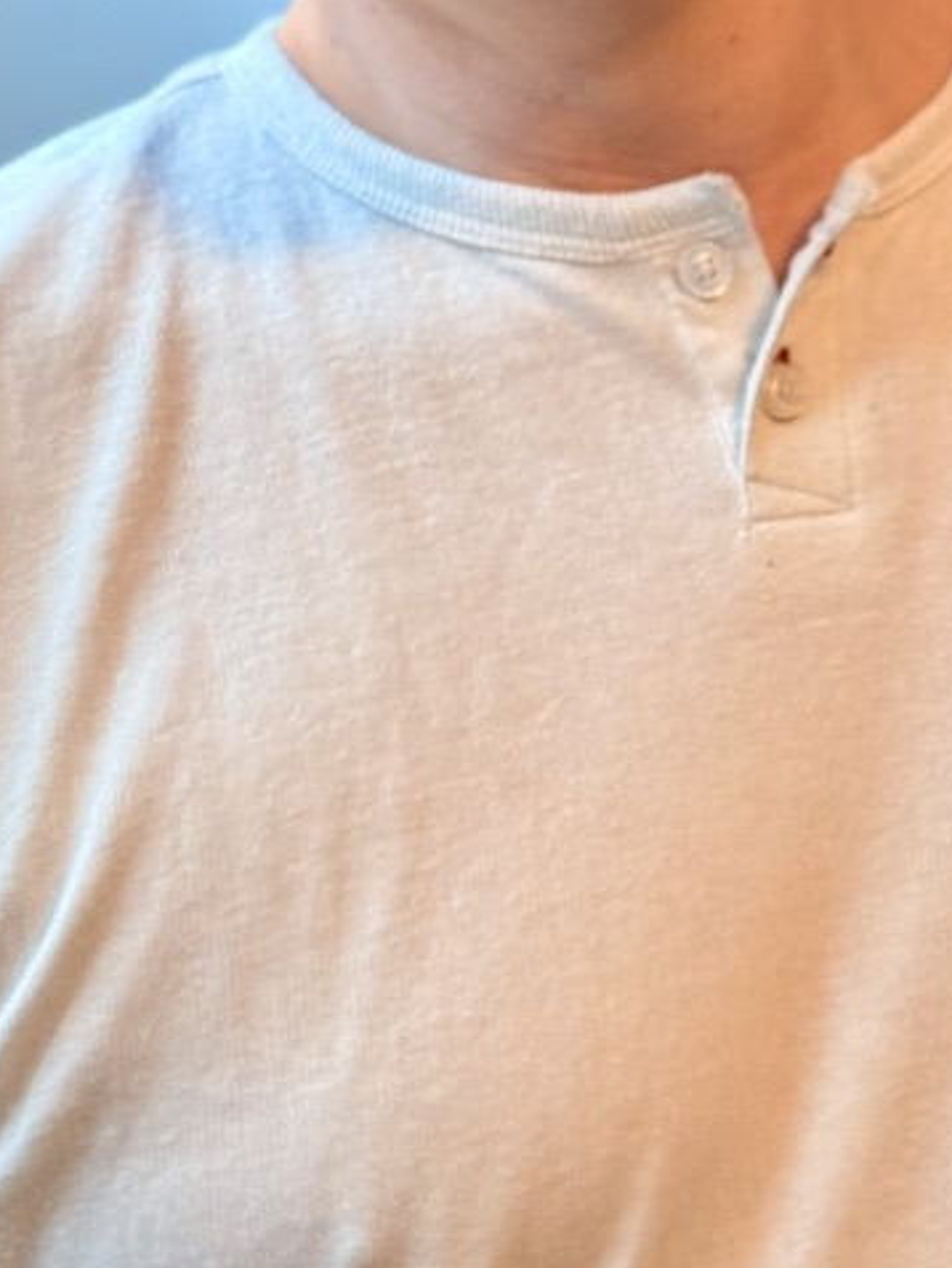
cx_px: 819
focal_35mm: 103
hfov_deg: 14.3
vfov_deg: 18.6
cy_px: -3
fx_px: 3775
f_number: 1.78
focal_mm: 6.76
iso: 160
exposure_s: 1/120
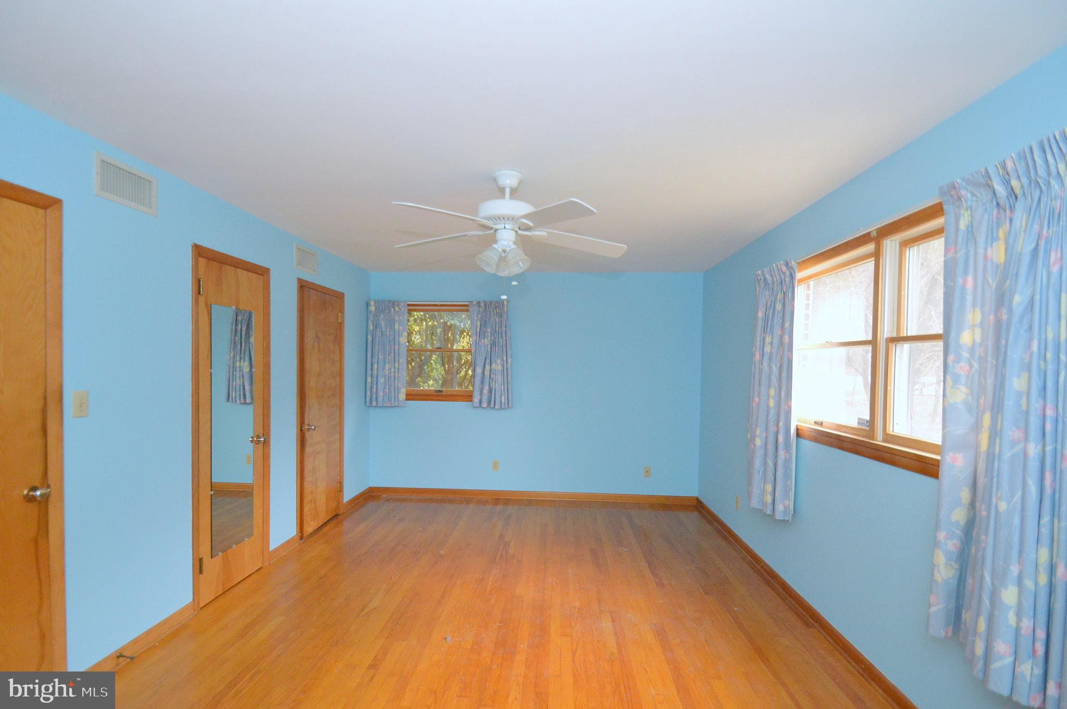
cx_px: 534
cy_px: 354
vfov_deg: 77.2
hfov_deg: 100.4
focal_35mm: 15
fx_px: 444
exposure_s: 1/60
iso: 1400
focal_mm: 10
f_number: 3.5
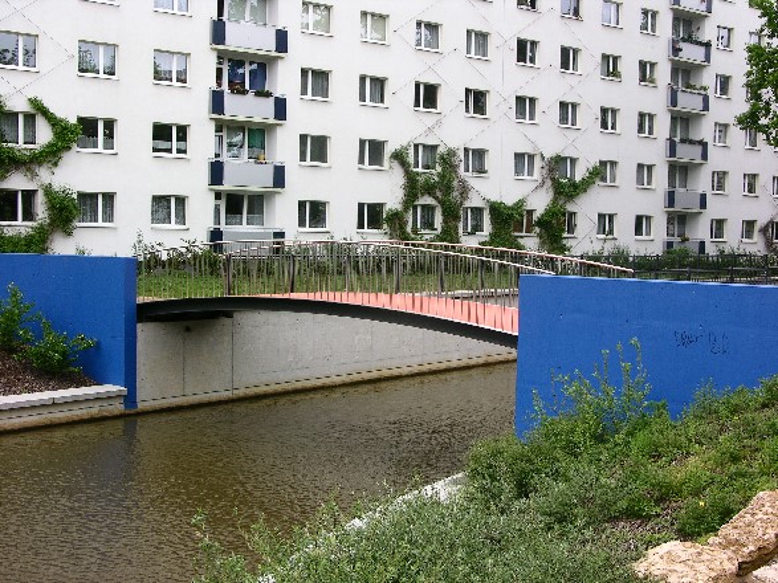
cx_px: 389
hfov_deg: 38.2
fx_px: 1124
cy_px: 292
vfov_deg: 29.1
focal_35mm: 50
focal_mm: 12.7
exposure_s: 1/70.7
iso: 50
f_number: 6
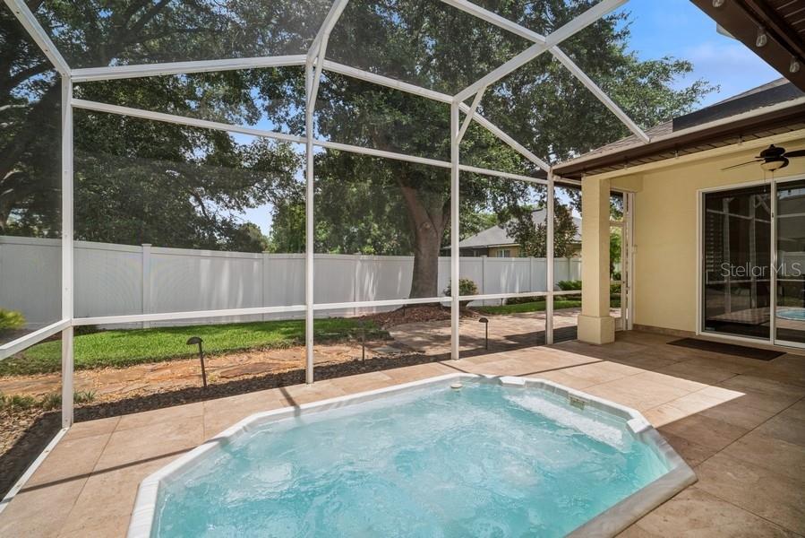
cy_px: 269
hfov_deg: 100.4
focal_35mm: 15
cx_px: 402
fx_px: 336
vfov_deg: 77.4
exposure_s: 1/200
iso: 200
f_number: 8
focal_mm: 15
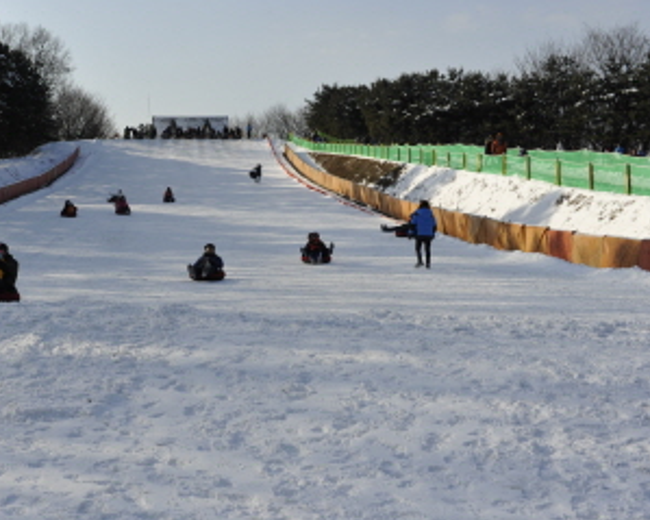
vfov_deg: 27.6
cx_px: 133
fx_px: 1058
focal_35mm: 55
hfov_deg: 33.2
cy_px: 251
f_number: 10
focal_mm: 35
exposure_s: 1/1250
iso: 500
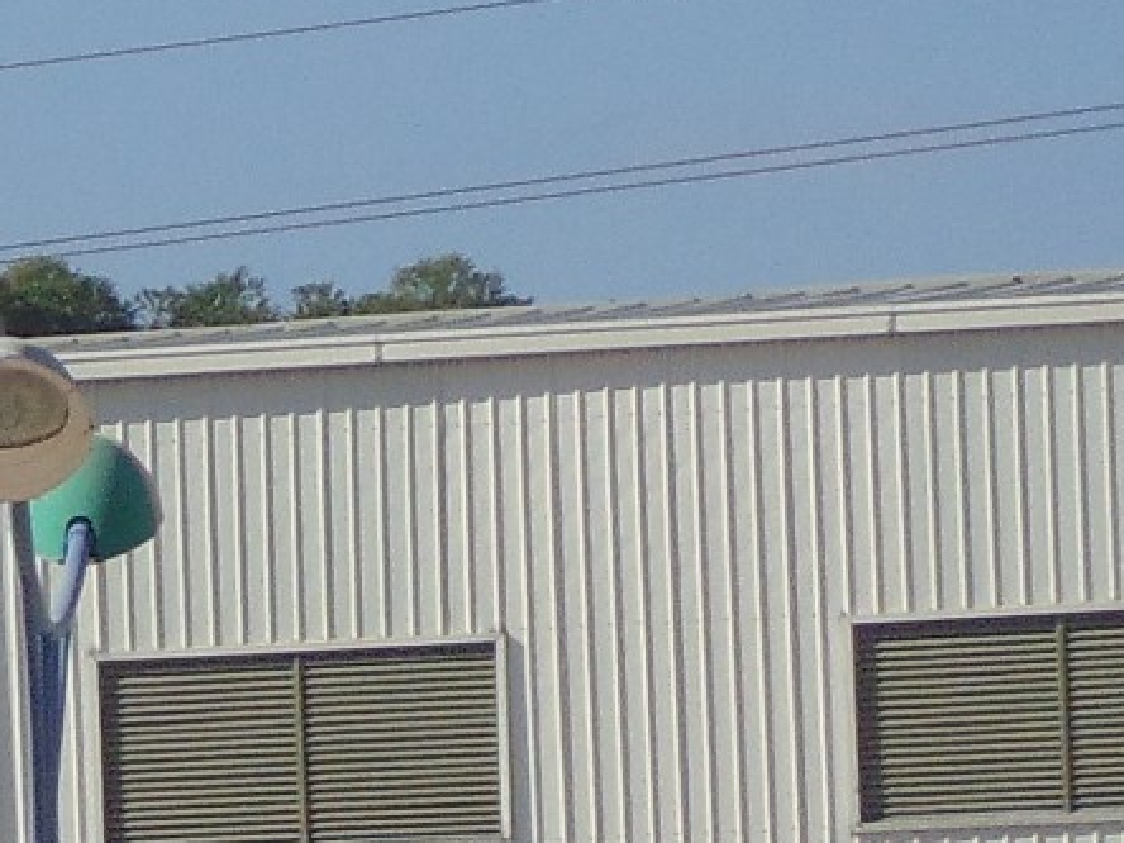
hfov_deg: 4.2
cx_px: -1580
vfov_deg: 3.2
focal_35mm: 461
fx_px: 14969
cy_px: 1673
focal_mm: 14.1
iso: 80
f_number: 4.3
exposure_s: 1/1000
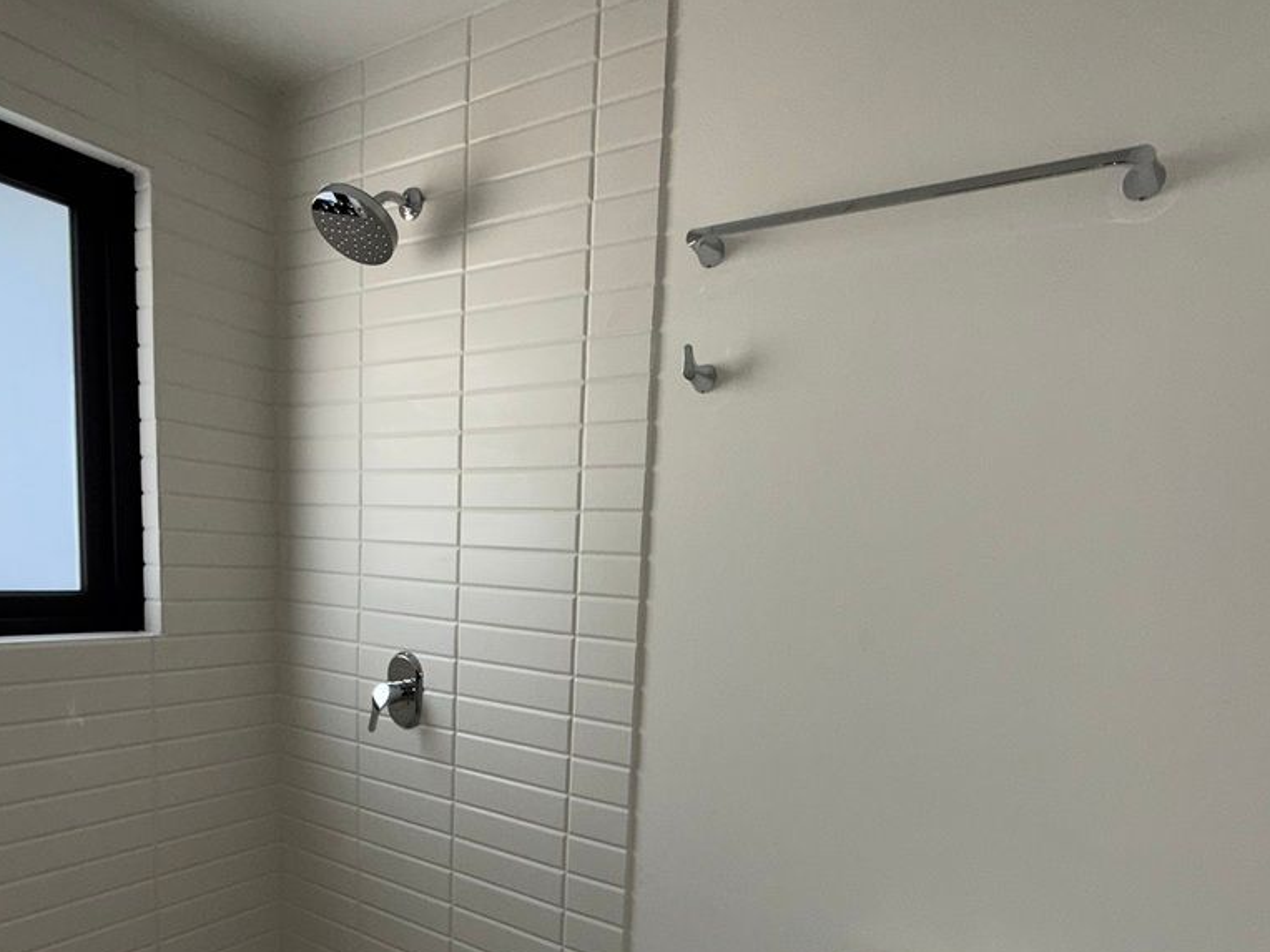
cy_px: 660
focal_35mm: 22
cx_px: 660
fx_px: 807
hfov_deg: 76.4
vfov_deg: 59.2
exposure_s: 1/122
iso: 50
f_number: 2.2
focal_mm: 2.22
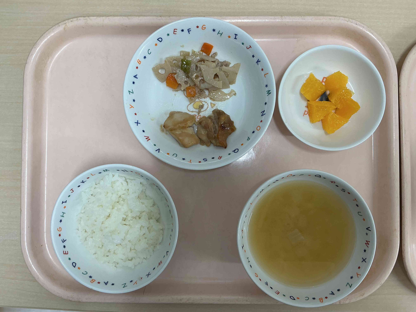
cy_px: 156
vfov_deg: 48.2
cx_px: 208
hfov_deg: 61.7
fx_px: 349
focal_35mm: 29
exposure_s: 1/50
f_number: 1.8
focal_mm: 3
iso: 32
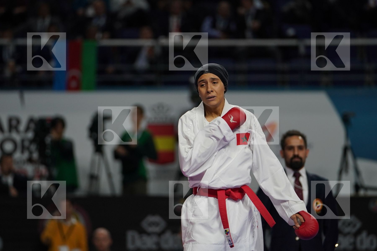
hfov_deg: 7.7
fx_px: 2796
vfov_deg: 5.1
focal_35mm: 267
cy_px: 126
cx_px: 188
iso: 1000
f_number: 2.8
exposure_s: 1/1000
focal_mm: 178
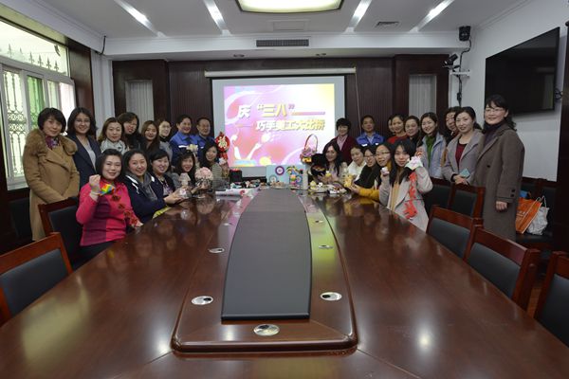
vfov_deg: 53.1
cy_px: 190
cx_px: 284
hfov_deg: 73.7
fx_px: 379
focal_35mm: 24
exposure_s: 1/60
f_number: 7.1
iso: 2000
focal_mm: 24
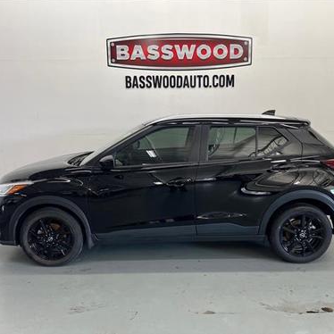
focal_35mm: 31
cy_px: 166
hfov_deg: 52.5
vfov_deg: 52.5
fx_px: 338
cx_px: 180
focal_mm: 5.7
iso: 80
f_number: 1.5
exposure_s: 1/120
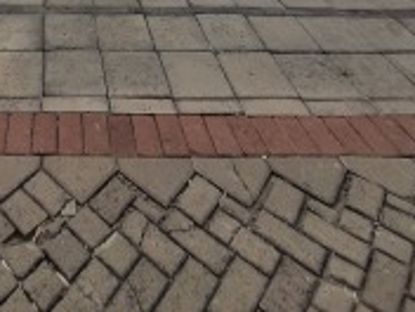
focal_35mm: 34
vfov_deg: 26.4
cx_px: 72
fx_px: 408
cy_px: -182
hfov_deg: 50.1
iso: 40
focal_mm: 1.42
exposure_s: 1/2262
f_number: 2.2
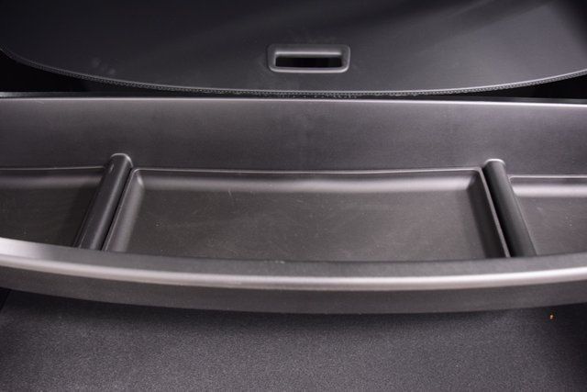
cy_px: 196
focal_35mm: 36
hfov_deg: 53.1
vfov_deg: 36.9
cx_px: 294
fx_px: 587
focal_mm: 24
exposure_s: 1/15
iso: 1600
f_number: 2.8
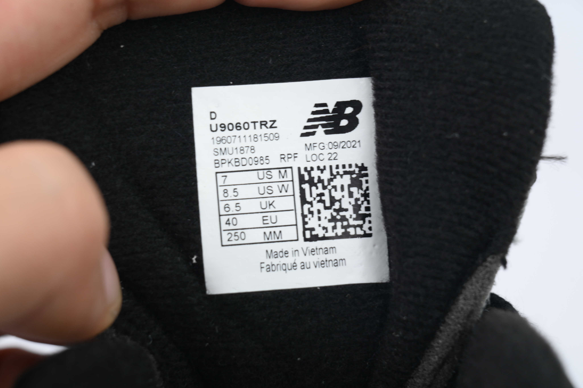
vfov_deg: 11.3
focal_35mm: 121
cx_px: 294
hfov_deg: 16.9
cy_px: 193
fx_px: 1959
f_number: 10
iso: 400
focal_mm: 120
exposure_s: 1/100
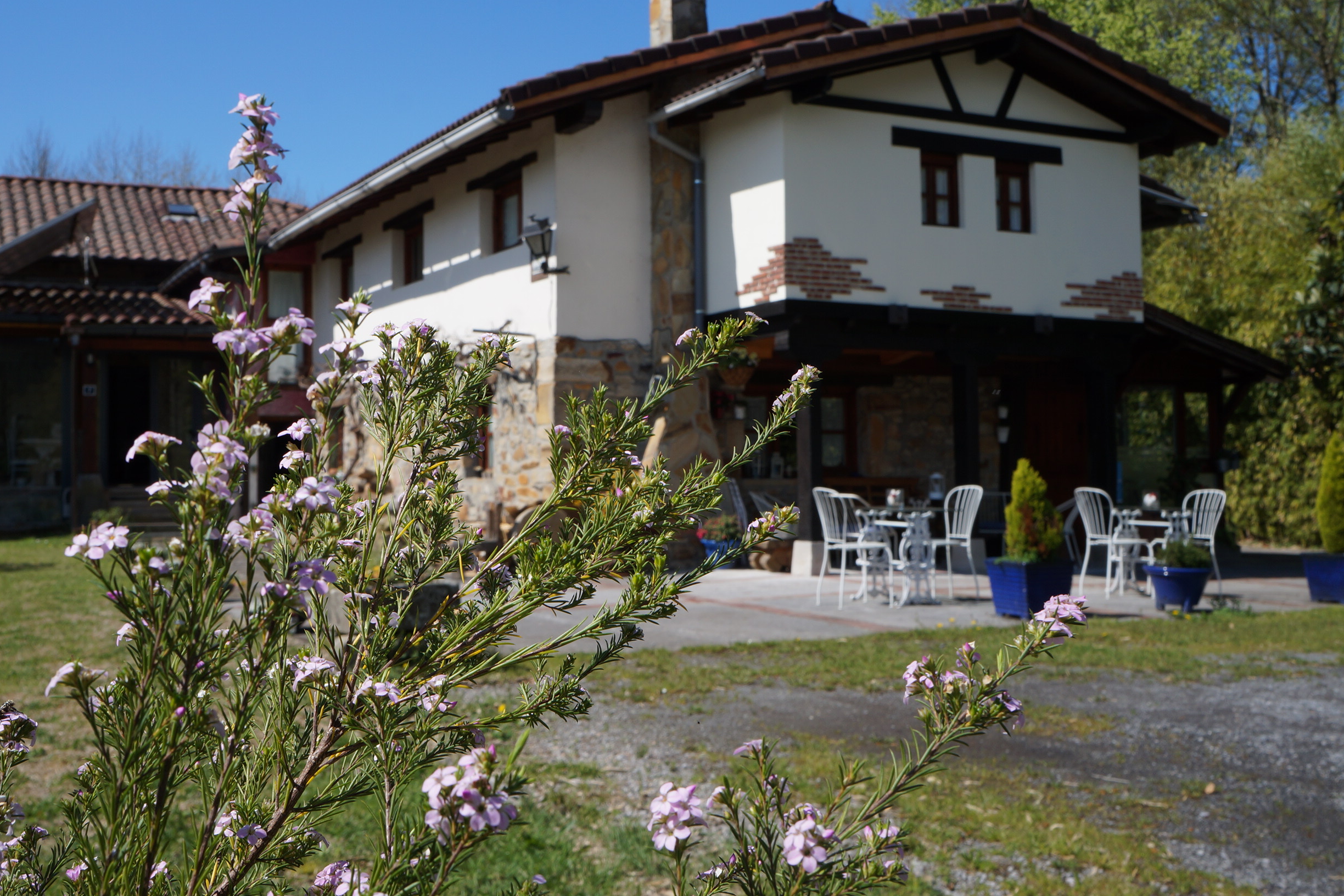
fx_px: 1439
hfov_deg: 50.0
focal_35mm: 39
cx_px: 613
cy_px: 400
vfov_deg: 34.5
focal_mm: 23
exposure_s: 1/160
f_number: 11
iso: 100
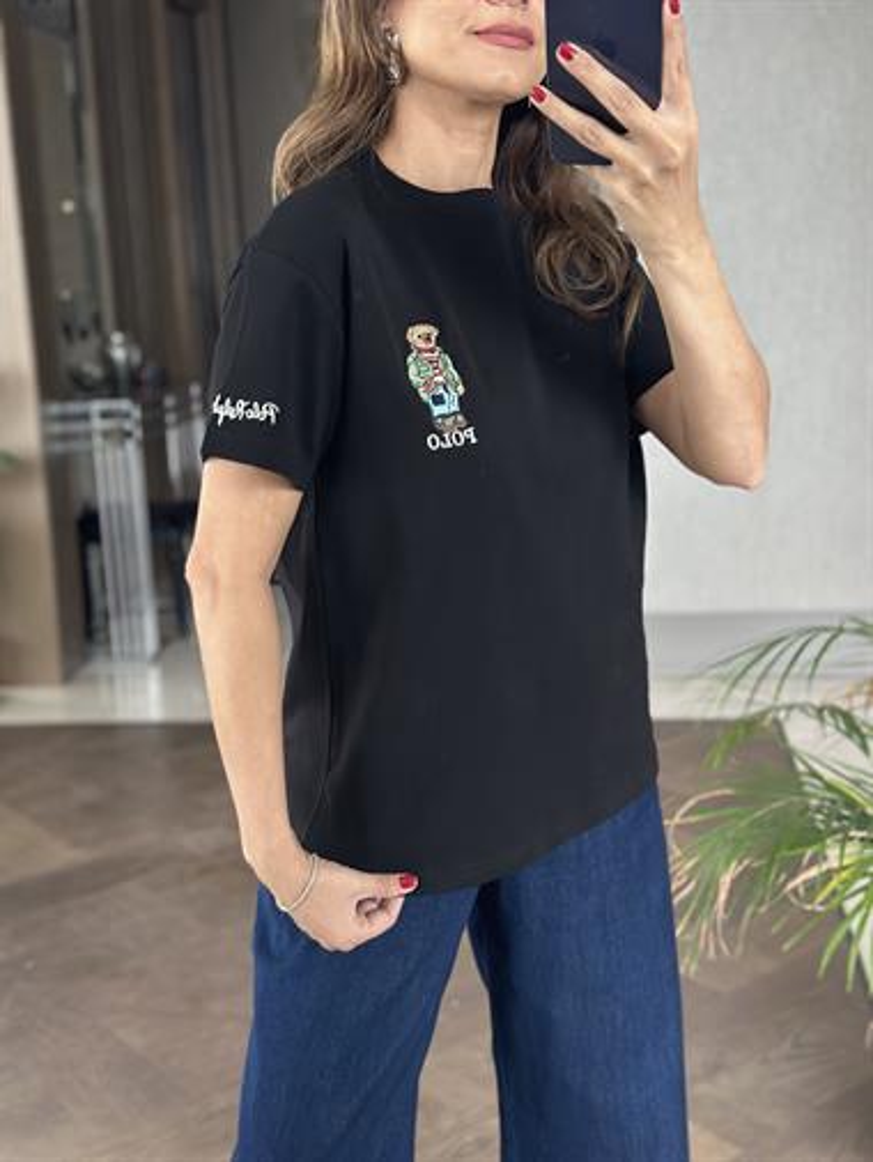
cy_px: 581
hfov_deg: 30.3
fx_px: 1613
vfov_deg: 39.6
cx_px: 436
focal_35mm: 48
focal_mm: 6.86
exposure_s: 1/53
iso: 400
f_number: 1.78
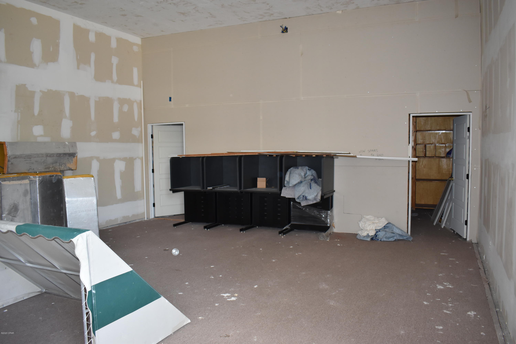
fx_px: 387
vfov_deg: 47.9
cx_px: 258
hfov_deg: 67.4
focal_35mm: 27
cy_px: 172
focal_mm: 18
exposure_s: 1/60
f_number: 4
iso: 800
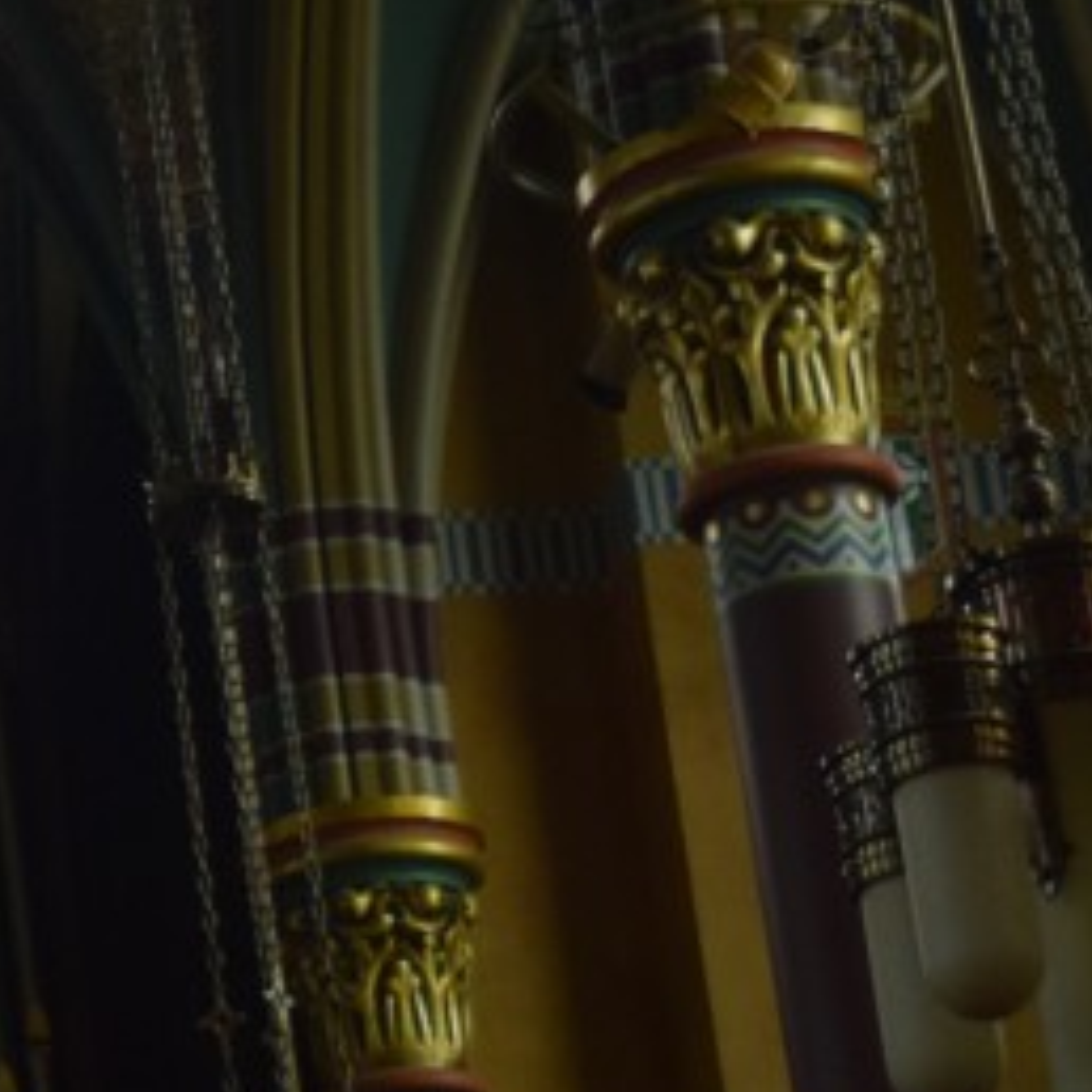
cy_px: 965
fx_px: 6496
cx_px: -897
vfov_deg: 9.6
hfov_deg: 9.2
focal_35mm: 182
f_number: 4.8
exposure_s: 1/60
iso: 900
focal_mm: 36
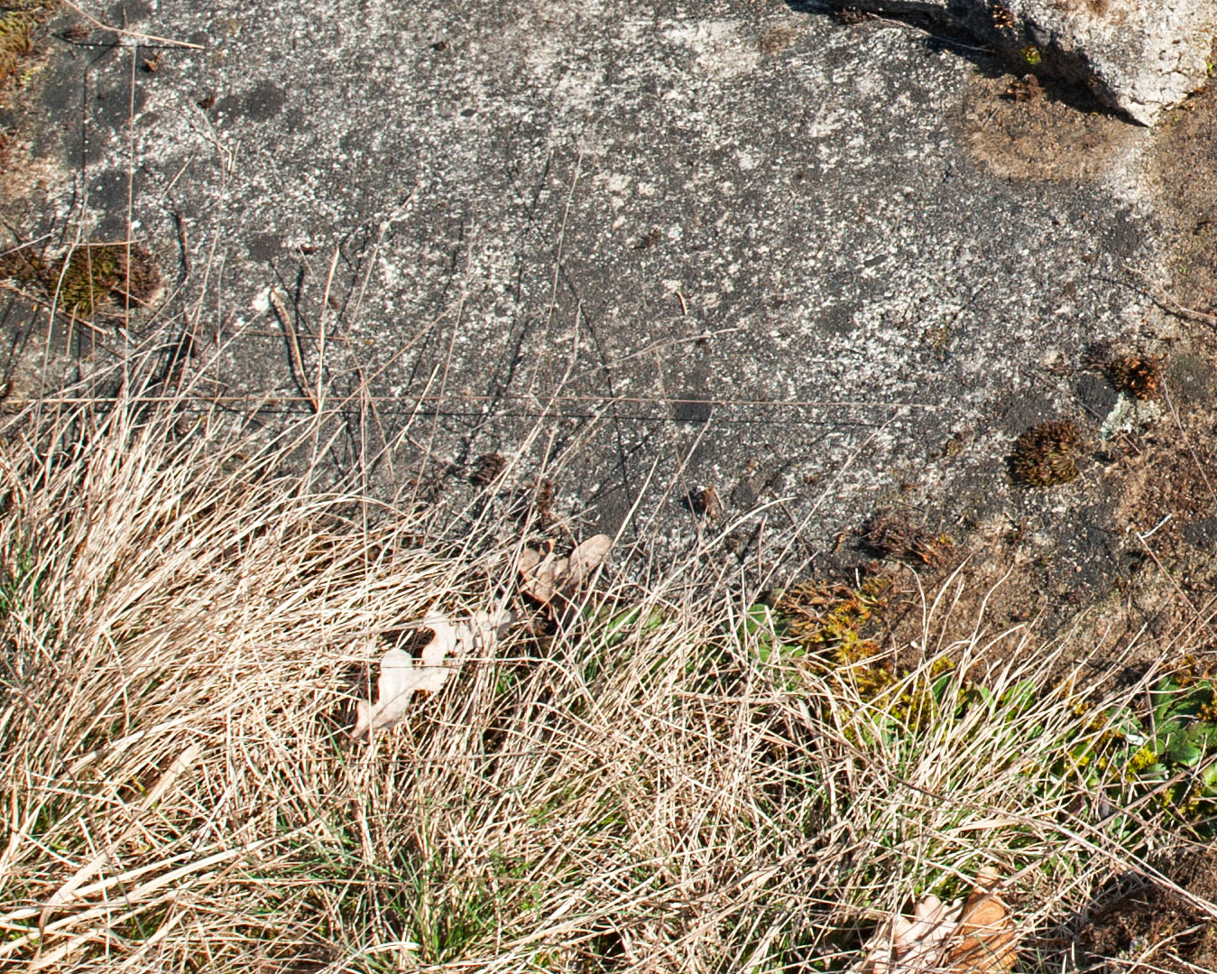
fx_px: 2557
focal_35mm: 71
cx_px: 1842
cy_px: -44
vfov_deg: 20.7
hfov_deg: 22.0
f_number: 8
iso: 200
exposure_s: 1/250
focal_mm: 24
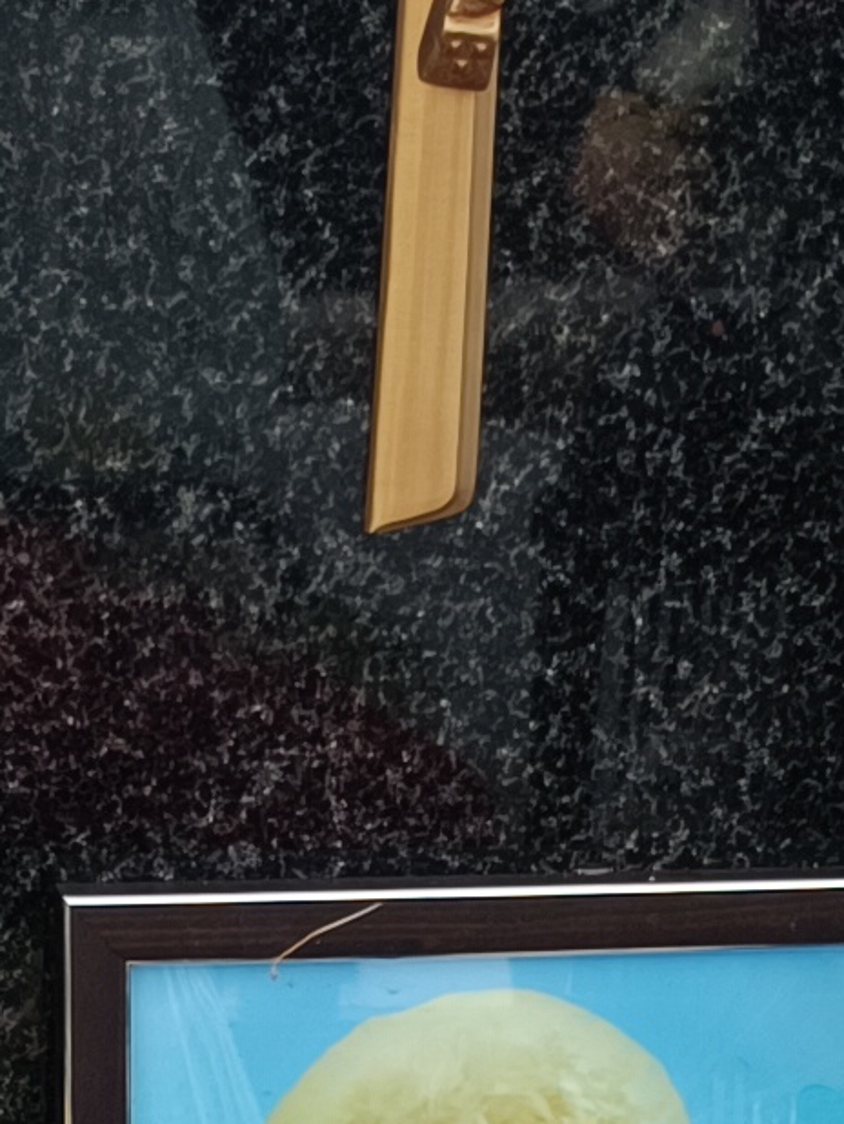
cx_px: 220
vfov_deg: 11.3
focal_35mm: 159
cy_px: 2206
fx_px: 5165
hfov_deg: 9.3
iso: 52
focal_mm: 5.59
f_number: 1.88
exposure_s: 1/291
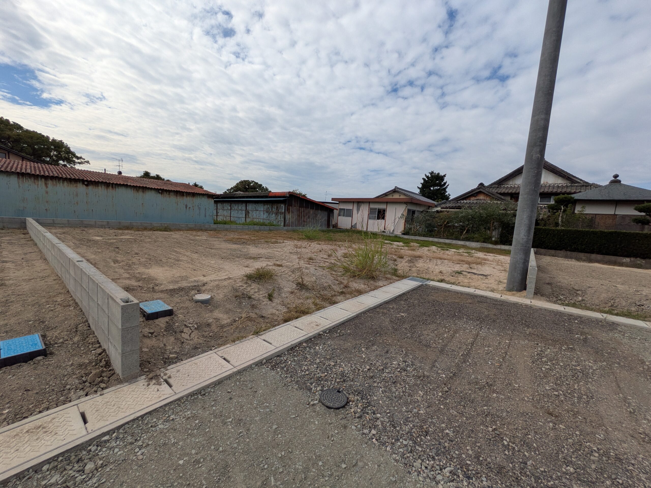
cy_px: 244
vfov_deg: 85.7
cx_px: 326
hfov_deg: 102.0
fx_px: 263
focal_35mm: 14
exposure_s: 1/2915
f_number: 2.2
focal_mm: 1.83
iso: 49
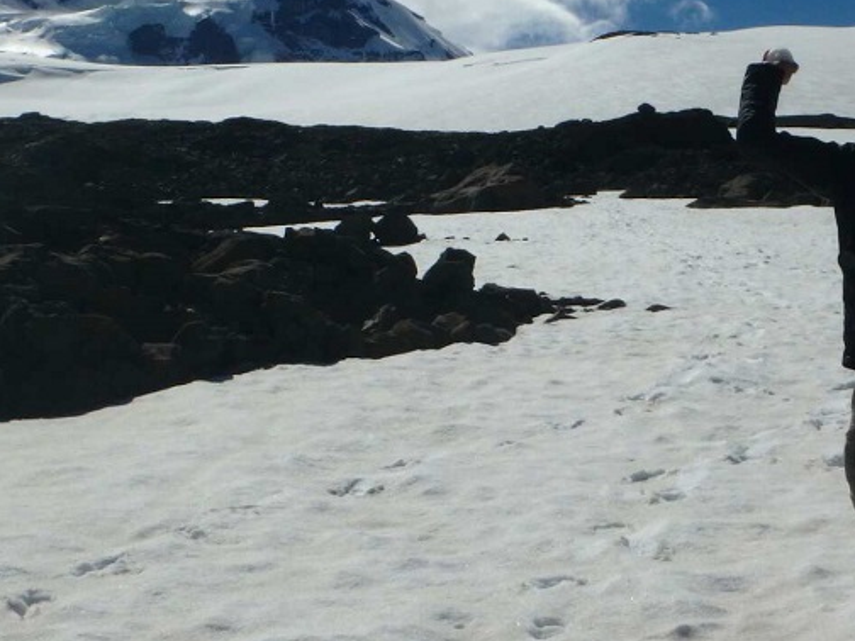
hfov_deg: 23.0
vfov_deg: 17.3
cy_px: 205
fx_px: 2099
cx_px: 426
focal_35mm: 85
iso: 125
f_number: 8.6
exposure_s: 1/1000
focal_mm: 7.5
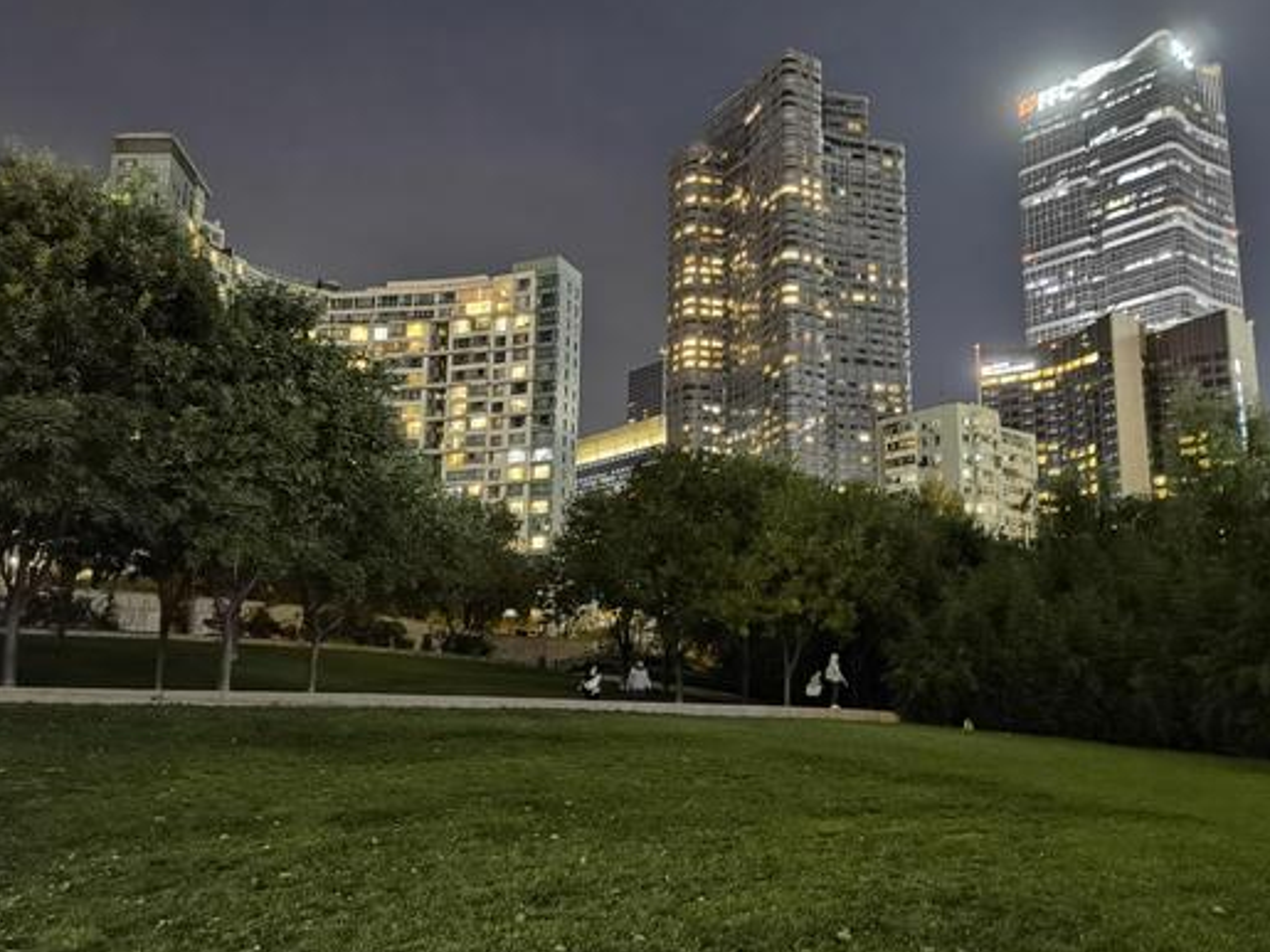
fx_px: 1210
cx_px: 592
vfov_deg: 42.9
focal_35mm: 33
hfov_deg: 55.3
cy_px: 451
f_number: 1.9
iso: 1250
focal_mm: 6.67
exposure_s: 6
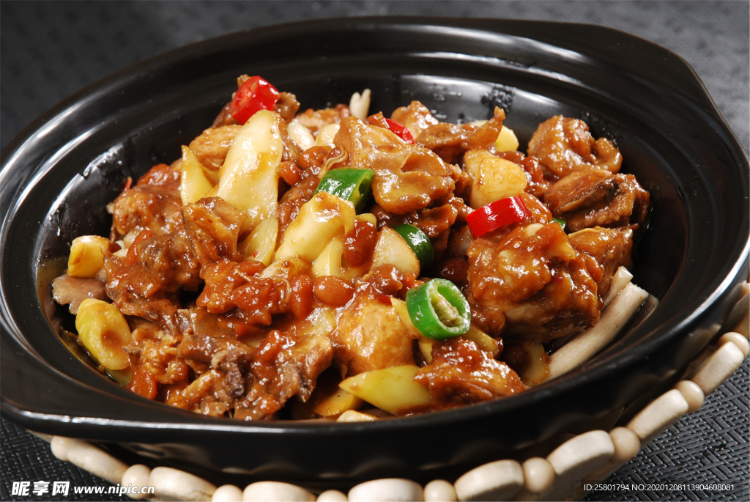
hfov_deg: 19.4
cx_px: 375
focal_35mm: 105
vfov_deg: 13.1
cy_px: 251
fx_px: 2190
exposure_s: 1/125
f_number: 9
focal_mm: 70
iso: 100
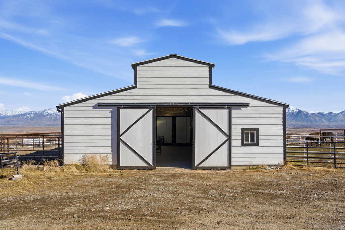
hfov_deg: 65.5
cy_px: 115
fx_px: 268
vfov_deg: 46.4
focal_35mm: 28
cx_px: 172
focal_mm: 28
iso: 100
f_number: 8
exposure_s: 1/6400
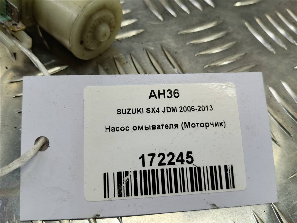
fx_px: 232
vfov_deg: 51.4
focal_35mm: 27
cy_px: 112
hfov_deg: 65.3
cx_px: 148
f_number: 1.6
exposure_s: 1/33.3
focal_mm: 4.11
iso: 98
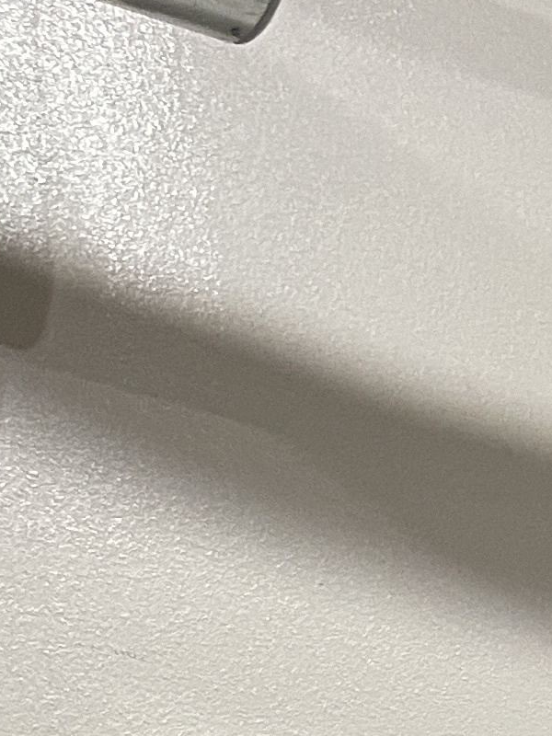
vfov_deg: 12.1
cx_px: 895
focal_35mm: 131
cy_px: 1774
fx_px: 2785
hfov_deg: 10.8
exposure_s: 1/60
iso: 160
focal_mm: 5.1
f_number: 1.6
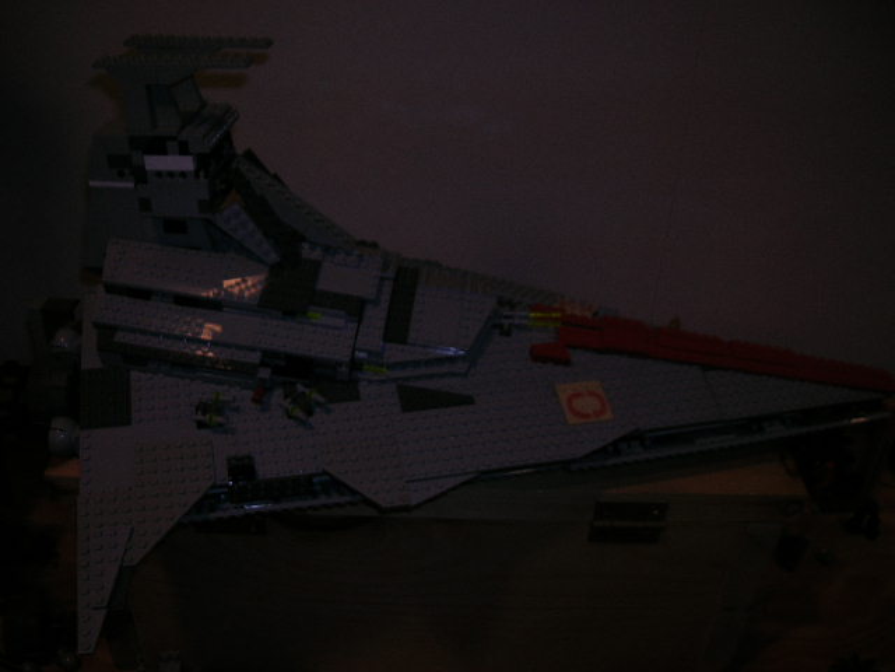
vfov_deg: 41.8
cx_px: 448
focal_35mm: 34
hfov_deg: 54.0
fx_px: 879
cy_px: 336
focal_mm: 5.7
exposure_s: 1/60.1
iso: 50
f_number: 2.9
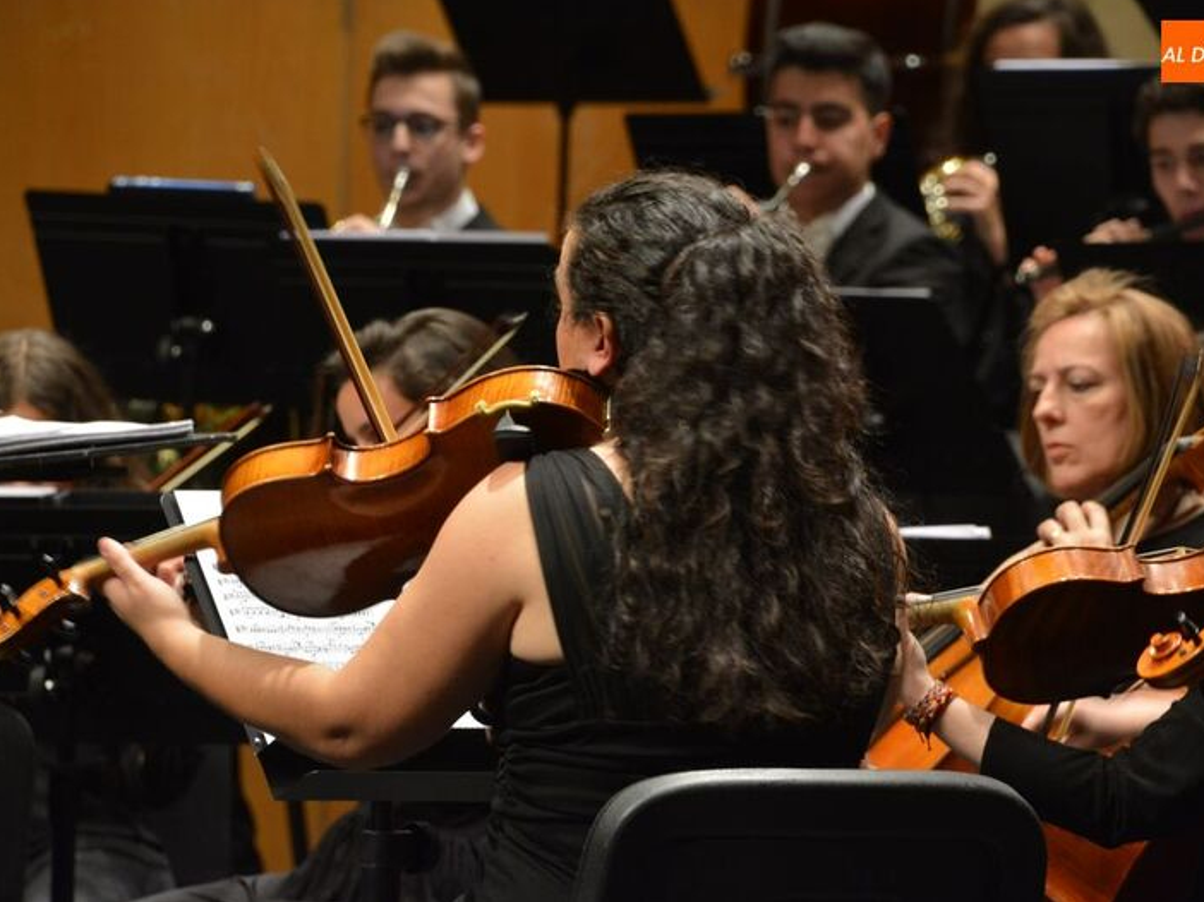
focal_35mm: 493
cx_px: 568
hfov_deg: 4.0
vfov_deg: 3.0
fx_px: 17141
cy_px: 448
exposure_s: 1/40
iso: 1250
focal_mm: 300
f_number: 11
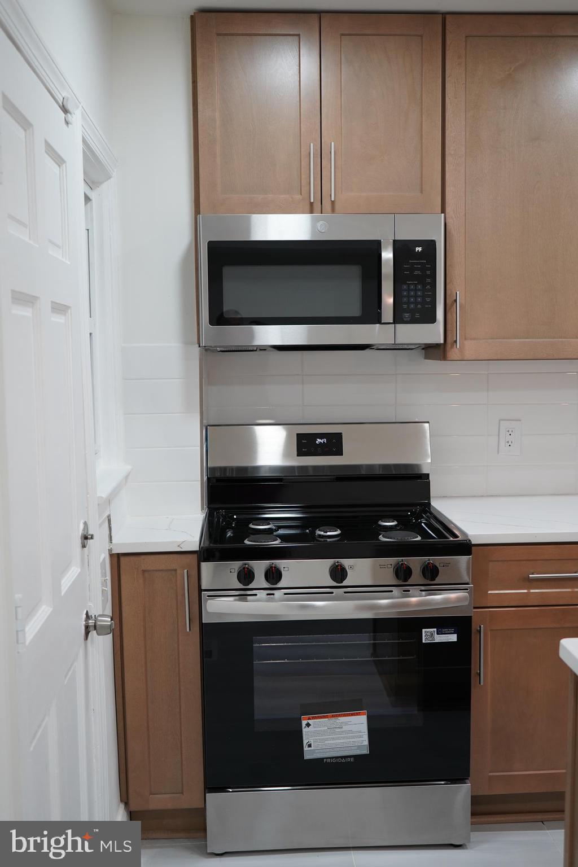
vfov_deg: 53.1
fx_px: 867
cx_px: 289
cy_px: 434
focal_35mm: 36
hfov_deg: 36.9
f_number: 4
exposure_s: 1/160
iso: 1000
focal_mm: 36
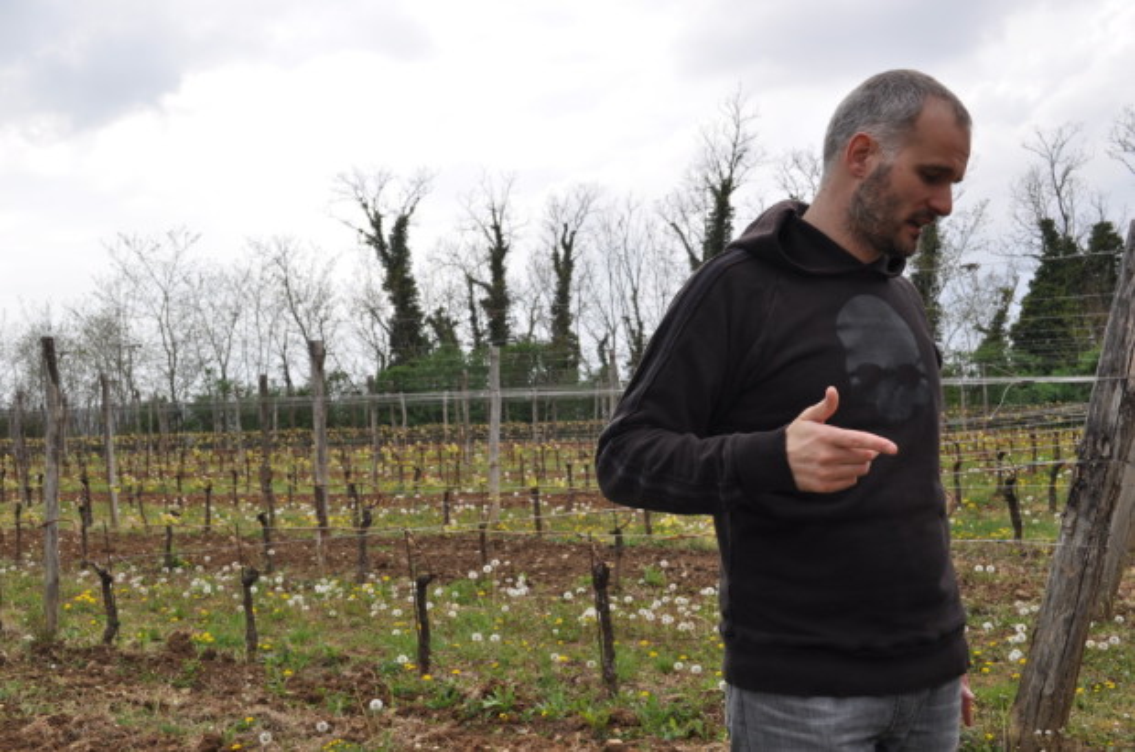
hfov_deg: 53.2
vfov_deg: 36.7
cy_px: 376
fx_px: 1133
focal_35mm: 36
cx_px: 568
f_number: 8
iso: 200
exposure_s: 1/250
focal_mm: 24
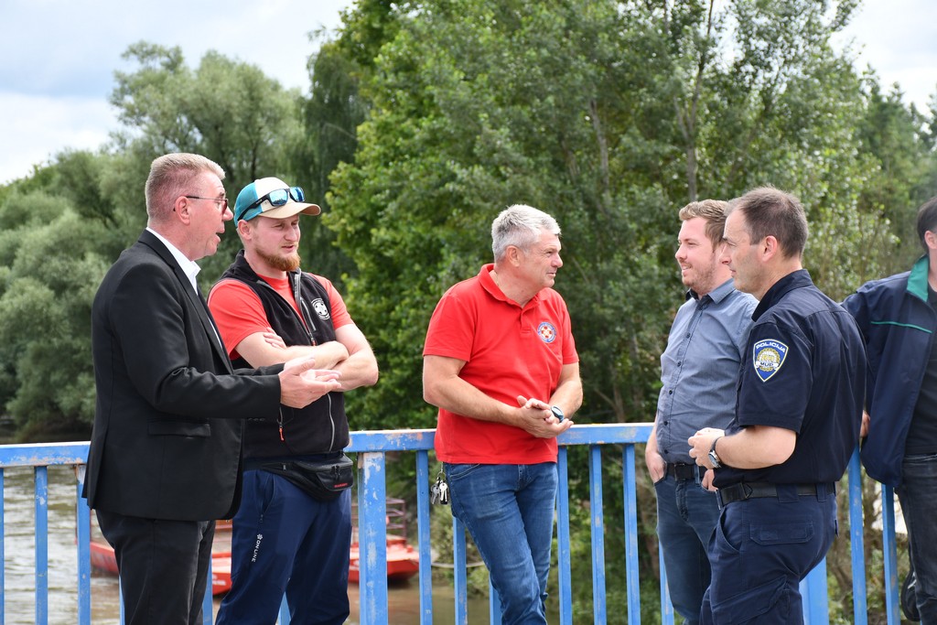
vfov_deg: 15.2
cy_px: 312
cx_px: 468
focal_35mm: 90
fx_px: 2343
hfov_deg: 22.6
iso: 320
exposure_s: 1/500
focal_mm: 60
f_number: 5.6
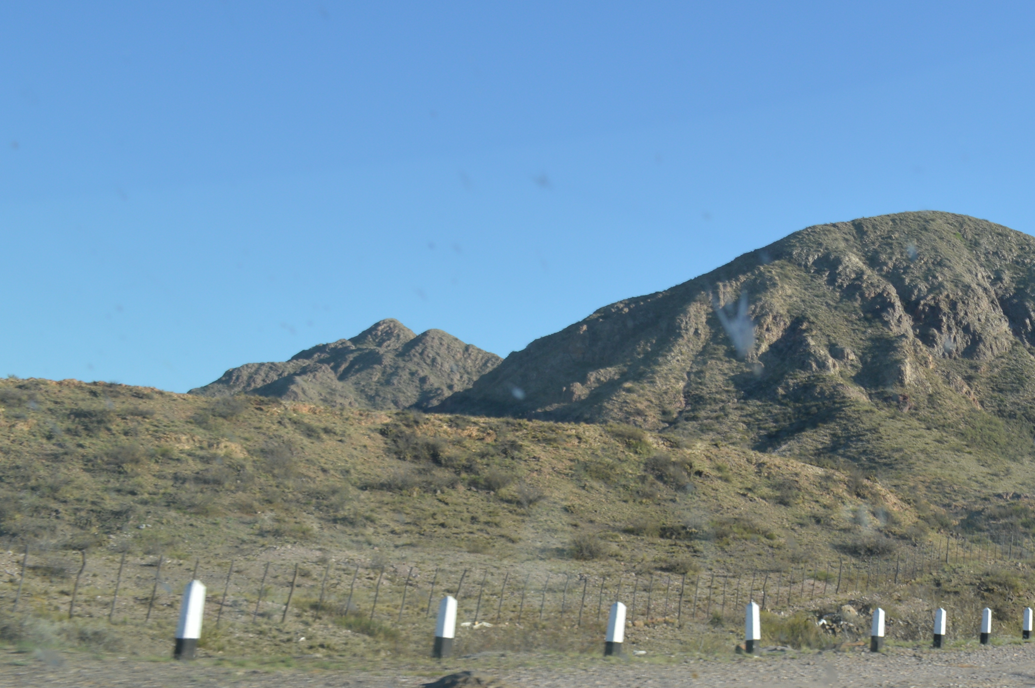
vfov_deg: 22.0
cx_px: 996
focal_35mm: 61
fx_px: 1752
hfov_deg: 30.9
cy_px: 146
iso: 100
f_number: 7.1
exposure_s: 1/200
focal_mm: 20
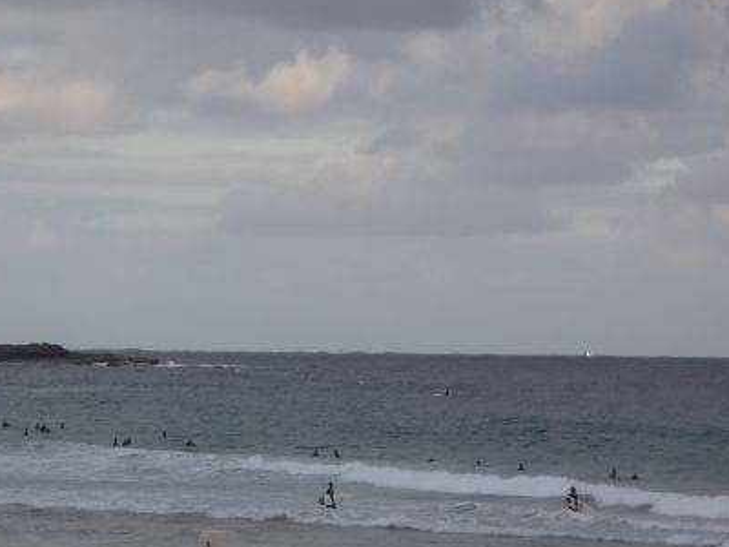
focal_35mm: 224
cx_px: 241
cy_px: 385
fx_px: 4717
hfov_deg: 8.8
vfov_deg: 6.6
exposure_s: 1/125
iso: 100
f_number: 5.9
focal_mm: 25
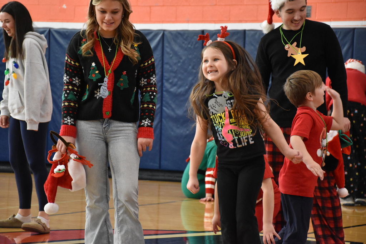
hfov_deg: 16.1
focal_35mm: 128
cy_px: 122
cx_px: 183
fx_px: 1296
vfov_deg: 10.8
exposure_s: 1/500
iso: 5000
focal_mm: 85
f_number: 5.3
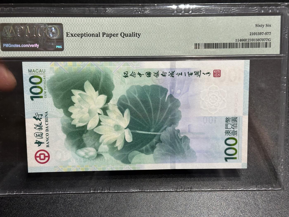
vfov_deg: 30.3
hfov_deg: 39.7
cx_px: 144
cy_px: 108
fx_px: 401
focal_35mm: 48
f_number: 1.78
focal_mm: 6.86
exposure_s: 1/50
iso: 160
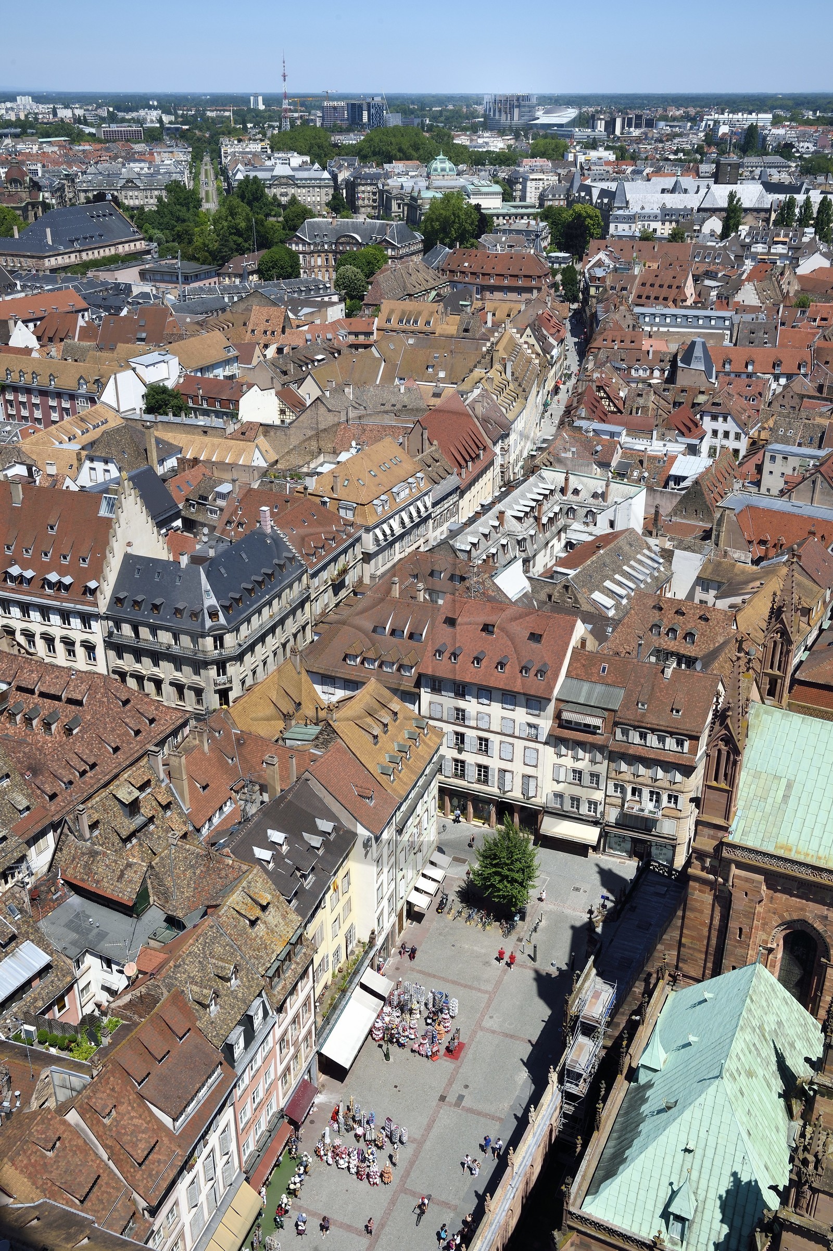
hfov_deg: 38.9
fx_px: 1181
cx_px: 416
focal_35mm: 34
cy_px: 626
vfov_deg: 55.8
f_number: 14
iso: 200
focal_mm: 34
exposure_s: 1/250
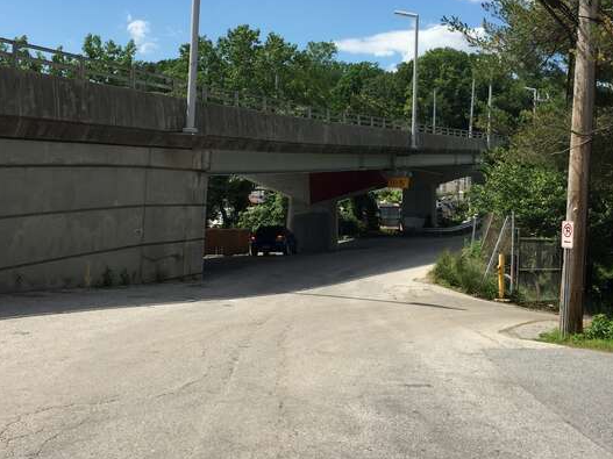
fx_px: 779
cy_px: 130
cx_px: 313
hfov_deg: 43.0
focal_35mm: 44
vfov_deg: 32.4
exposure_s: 1/1799
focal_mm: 4.15
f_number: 2.2
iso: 32
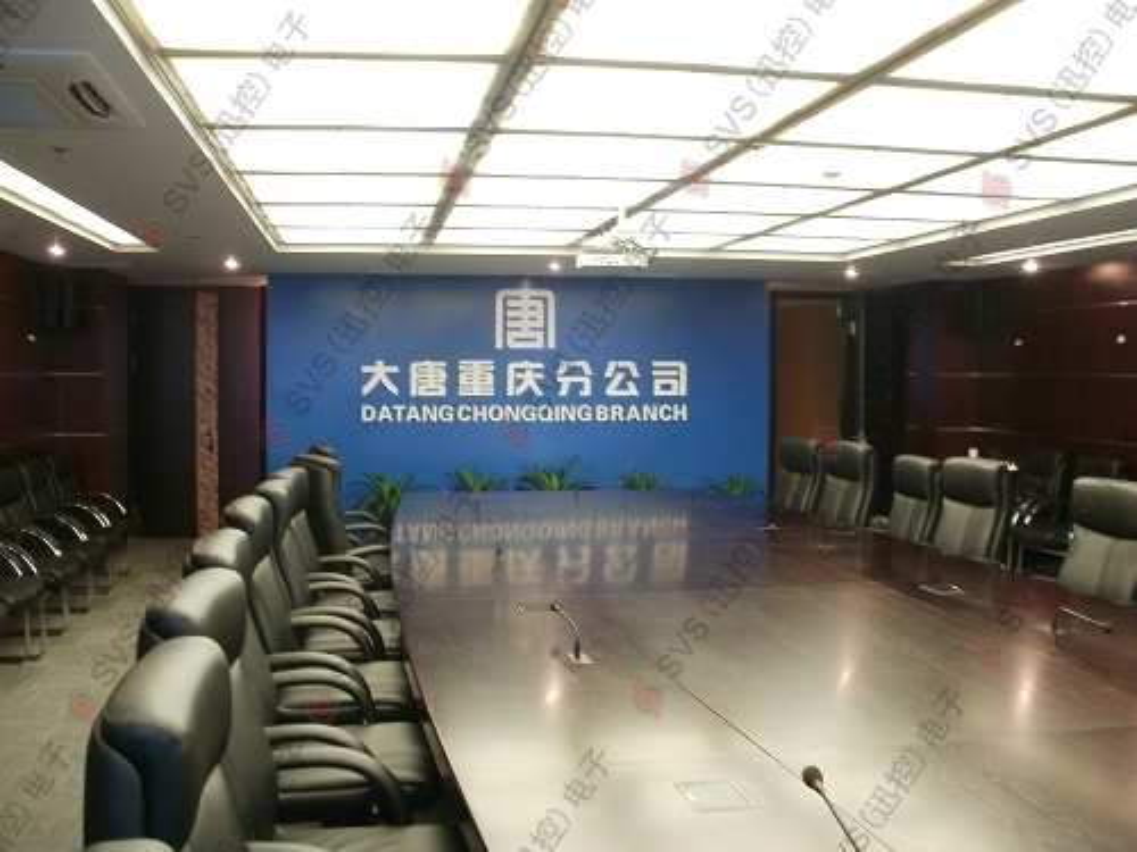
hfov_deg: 51.4
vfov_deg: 39.7
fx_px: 1182
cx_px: 568
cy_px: 426
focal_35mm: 36
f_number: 3.5
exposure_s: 1/6
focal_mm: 6.3
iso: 100
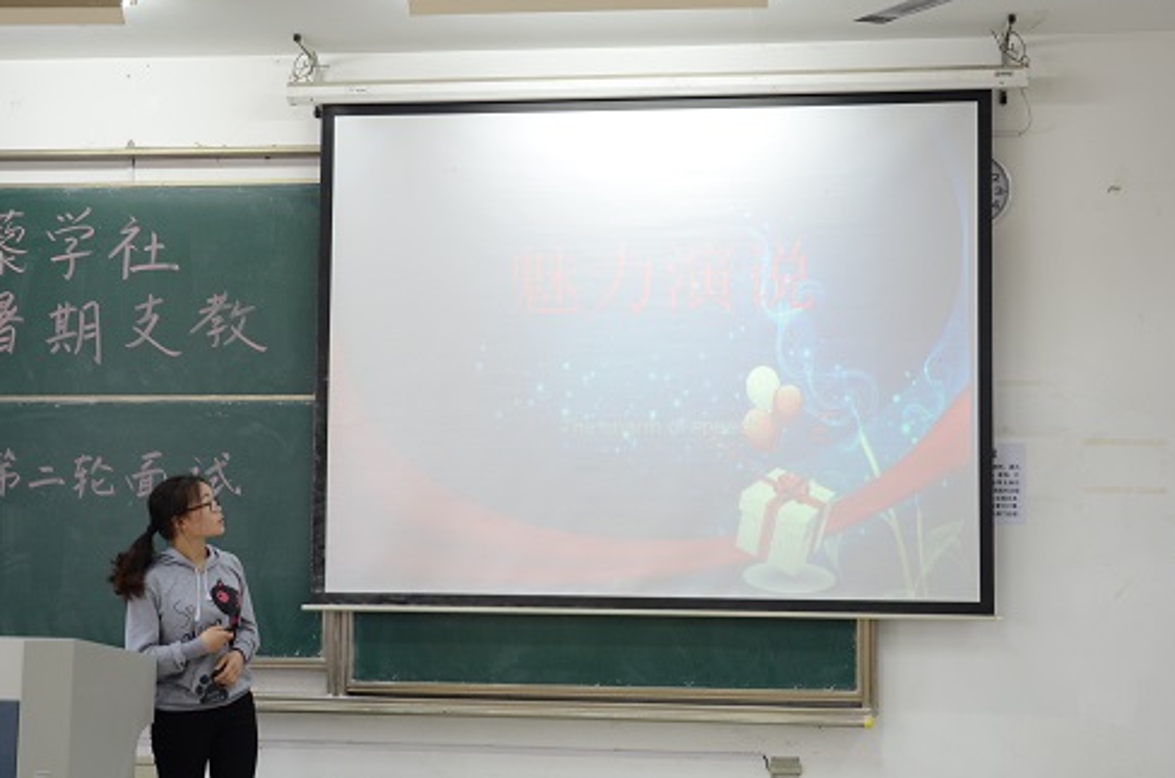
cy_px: 388
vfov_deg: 24.1
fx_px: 1824
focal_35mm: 56
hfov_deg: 35.7
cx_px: 626
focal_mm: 28
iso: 800
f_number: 4
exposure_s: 1/45
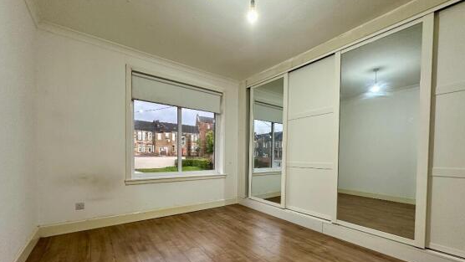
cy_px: 161
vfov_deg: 66.3
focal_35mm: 16
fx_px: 197
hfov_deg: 99.3
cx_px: 242
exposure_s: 1/100
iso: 320
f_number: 2.2
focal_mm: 2.22
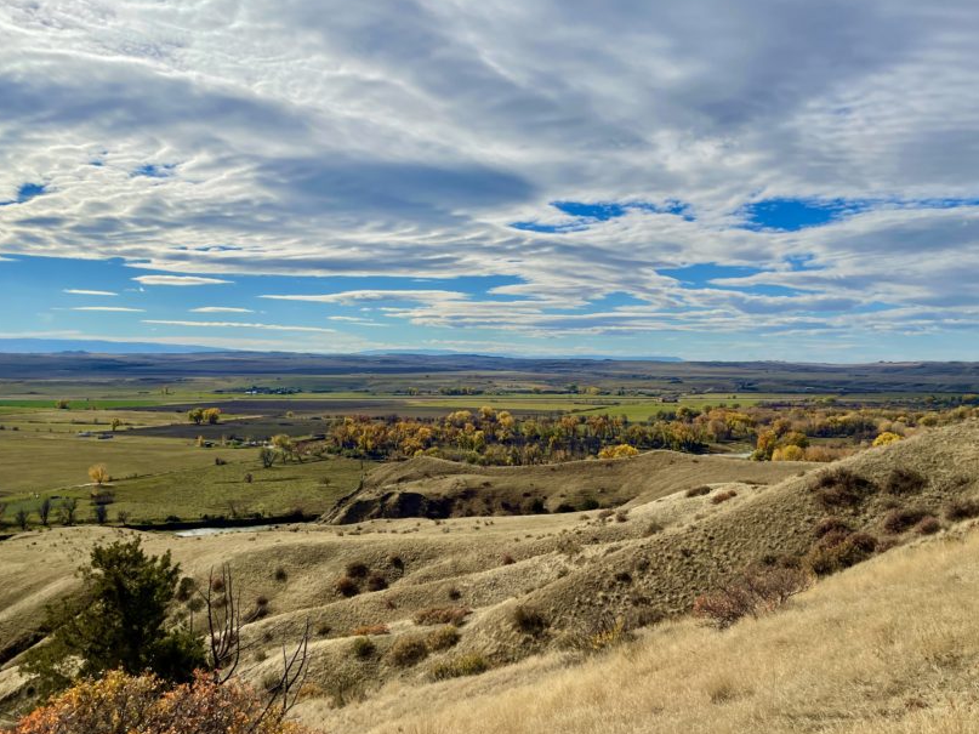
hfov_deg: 55.4
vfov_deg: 42.9
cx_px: 477
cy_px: 338
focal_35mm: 33
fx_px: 933
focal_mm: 4.2
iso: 32
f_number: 1.6
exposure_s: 1/13333
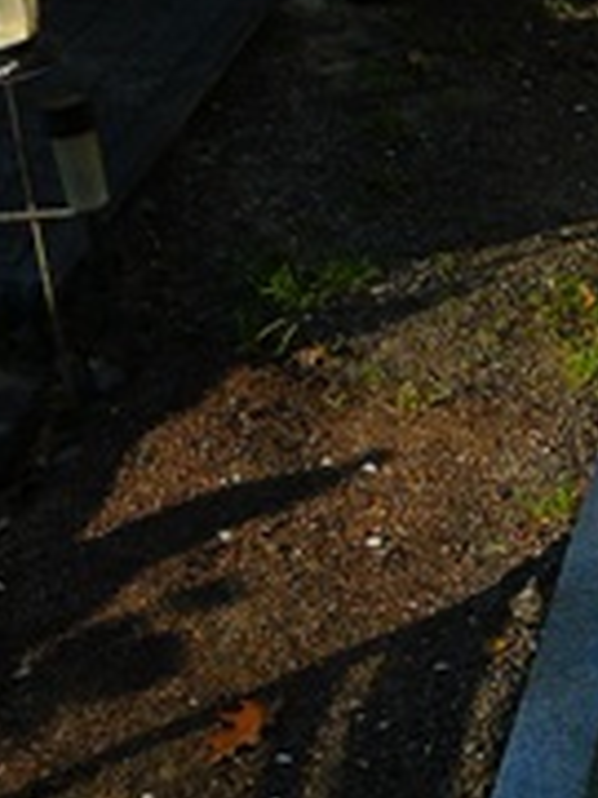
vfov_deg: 15.4
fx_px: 2948
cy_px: 550
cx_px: 983
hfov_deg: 11.0
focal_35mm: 128
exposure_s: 1/200
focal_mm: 6
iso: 100
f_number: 4.5
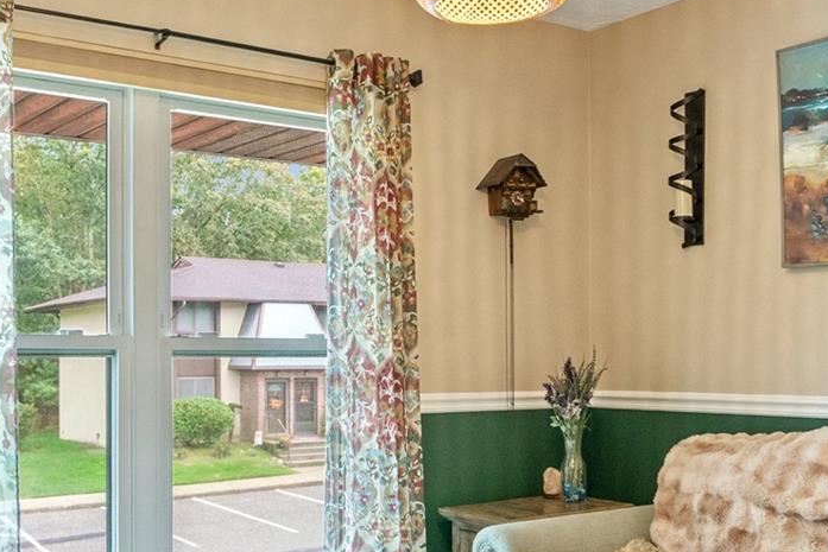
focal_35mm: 47
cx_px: 498
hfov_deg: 41.7
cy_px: 346
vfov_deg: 28.6
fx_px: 1081
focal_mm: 16
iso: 1250
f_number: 5.6
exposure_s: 1/10
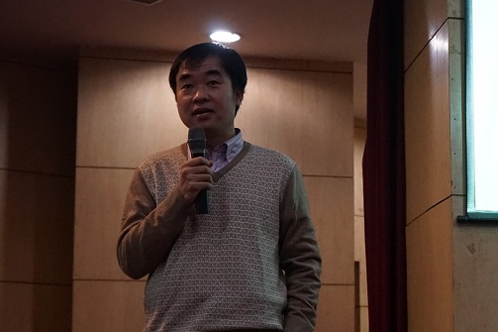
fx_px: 1231
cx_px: 360
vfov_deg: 15.3
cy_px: 231
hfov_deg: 22.7
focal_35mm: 89
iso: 5000
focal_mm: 56
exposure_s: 1/160
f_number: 5
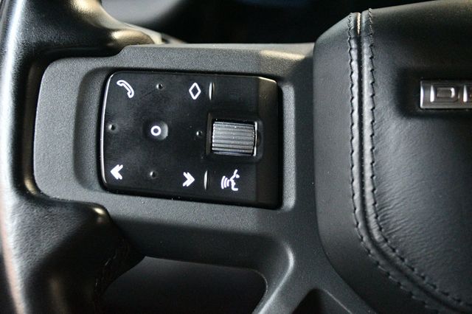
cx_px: 236
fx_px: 668
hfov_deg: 38.9
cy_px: 157
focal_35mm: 51
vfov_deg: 26.5
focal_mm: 34
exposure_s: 1/60
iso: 10000
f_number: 5
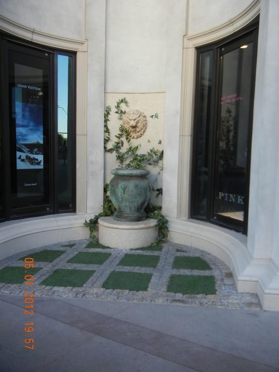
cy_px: 186
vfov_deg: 60.0
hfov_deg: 46.8
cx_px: 140
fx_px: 322
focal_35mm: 30
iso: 160
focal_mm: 5.4
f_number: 3.5
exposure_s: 1/110
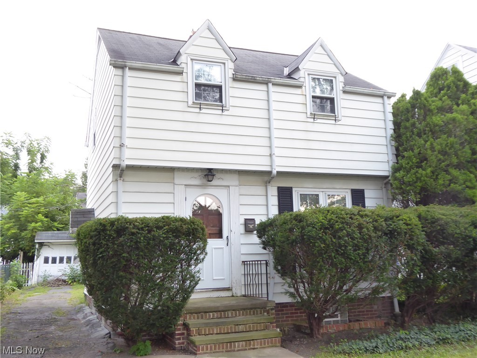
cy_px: 179
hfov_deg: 51.4
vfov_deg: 39.7
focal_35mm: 36
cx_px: 238
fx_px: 496
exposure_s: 1/60
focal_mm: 6.3
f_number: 3.7
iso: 320
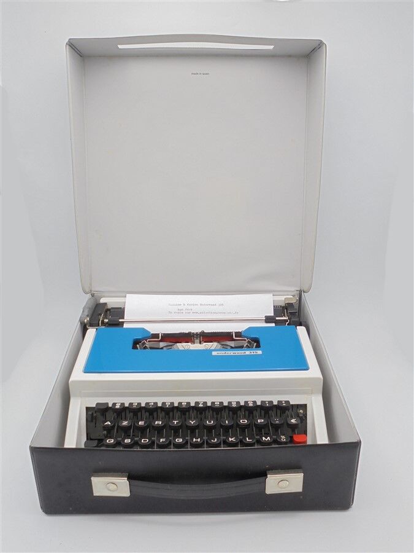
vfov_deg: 54.0
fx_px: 542
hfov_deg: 41.8
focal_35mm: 34
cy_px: 276
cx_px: 207
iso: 100
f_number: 4
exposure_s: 1/125
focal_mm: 6.1
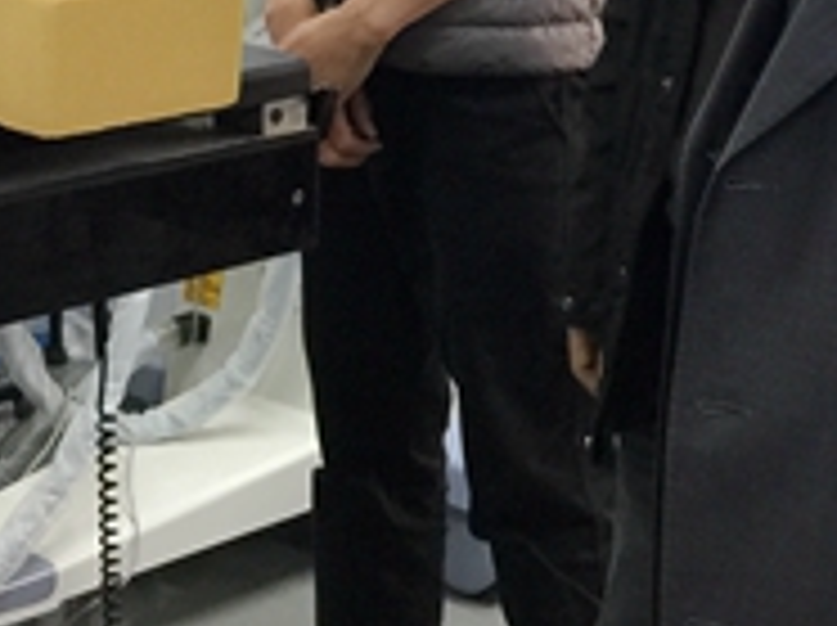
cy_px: -212
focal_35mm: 100
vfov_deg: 14.1
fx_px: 2415
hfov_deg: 19.5
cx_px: 630
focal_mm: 4.15
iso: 64
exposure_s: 1/17
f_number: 2.2
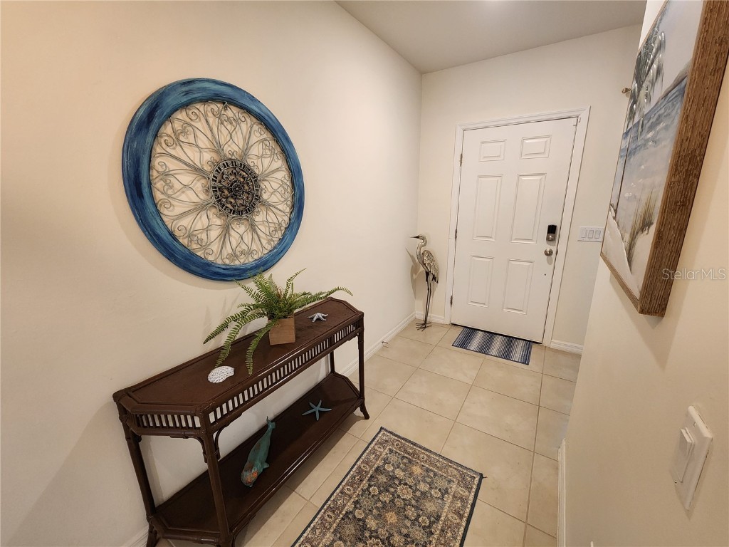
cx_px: 364
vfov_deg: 89.9
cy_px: 274
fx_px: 274
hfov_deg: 106.2
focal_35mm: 13
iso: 320
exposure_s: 1/60
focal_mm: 2.2
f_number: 2.2
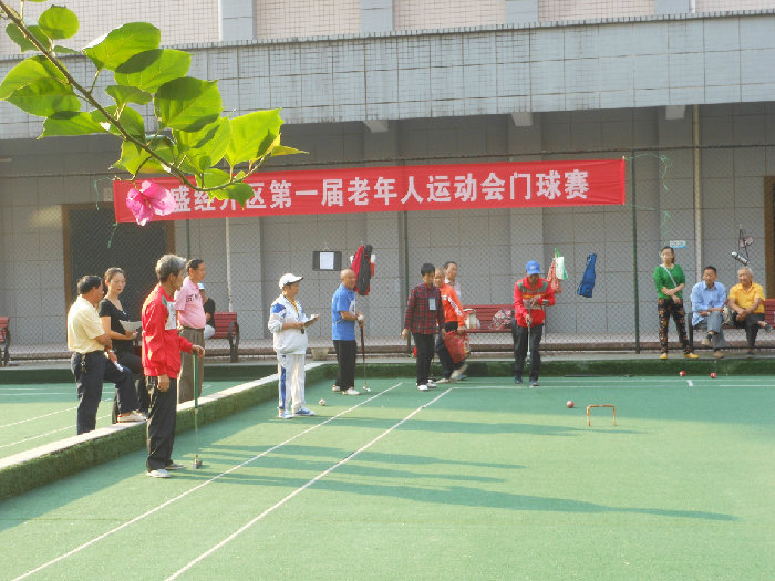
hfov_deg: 35.5
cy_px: 290
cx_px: 388
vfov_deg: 27.0
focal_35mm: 54
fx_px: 1209
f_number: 4.9
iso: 80
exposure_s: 1/40
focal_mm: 9.6
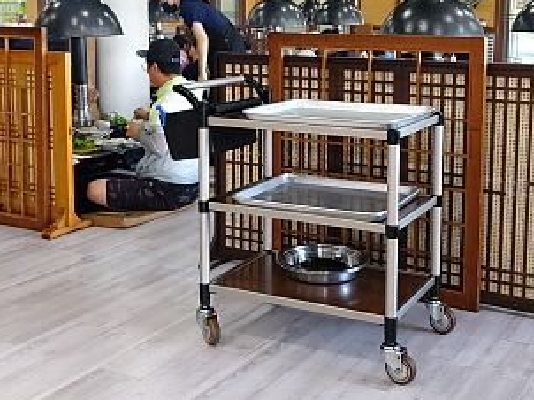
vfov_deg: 27.2
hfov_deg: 36.1
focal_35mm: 53
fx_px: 817
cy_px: 110
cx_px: 309
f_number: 2
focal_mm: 4.58
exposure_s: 1/40
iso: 160
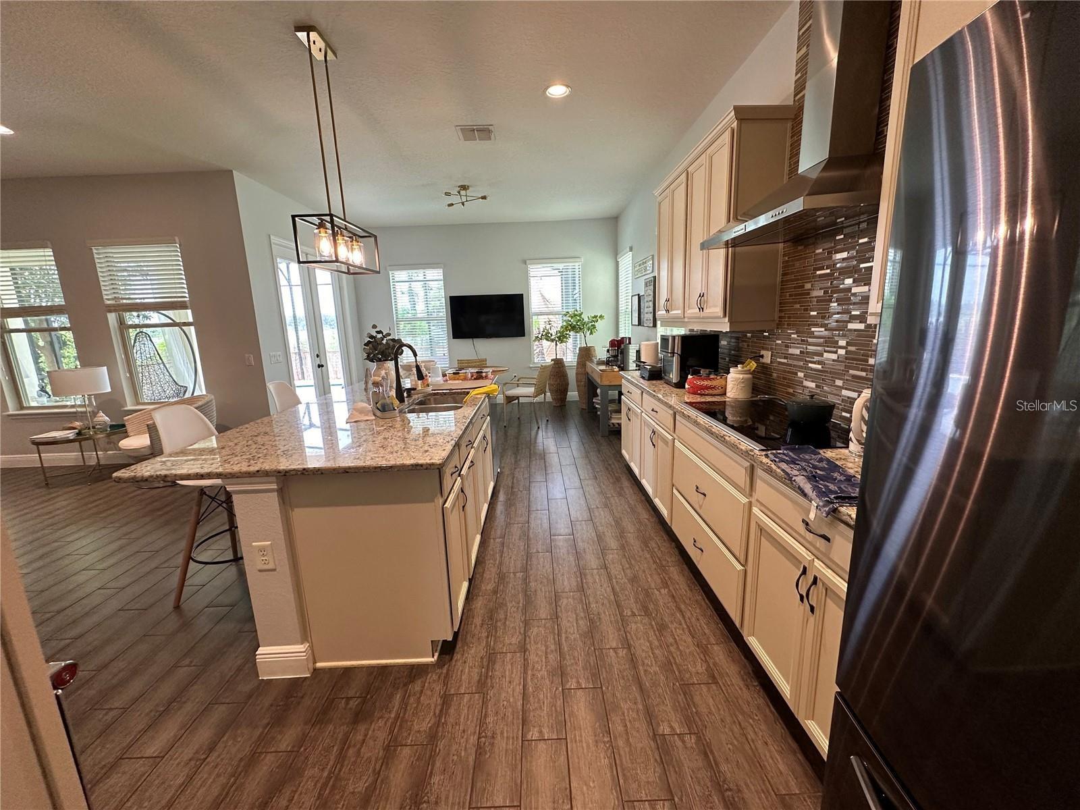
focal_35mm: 14
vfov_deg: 85.7
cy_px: 405
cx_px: 540
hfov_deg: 102.1
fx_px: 437
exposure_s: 1/120
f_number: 2.2
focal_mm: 2.22
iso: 200
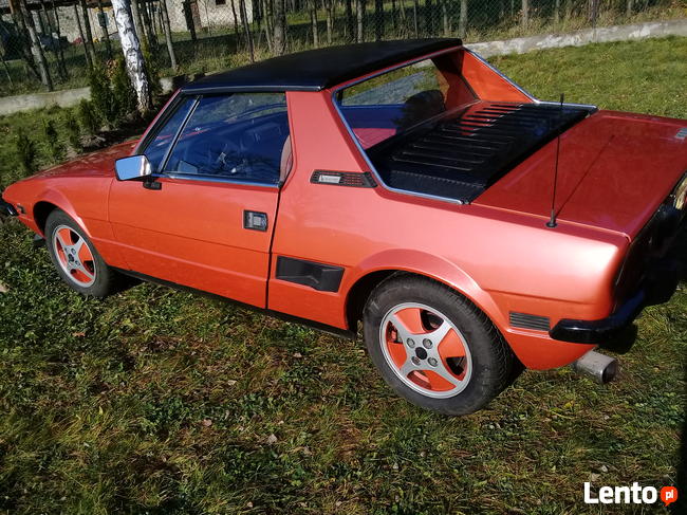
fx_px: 615
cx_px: 344
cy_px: 258
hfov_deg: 58.4
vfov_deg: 45.4
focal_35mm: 31
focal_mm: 3.3
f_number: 2.2
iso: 50
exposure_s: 1/1391
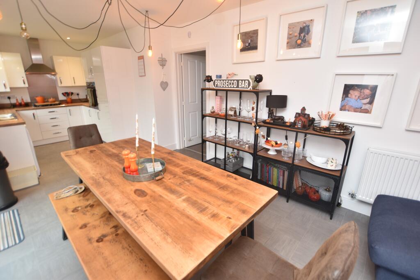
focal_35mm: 16
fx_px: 193
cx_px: 210
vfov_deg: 72.1
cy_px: 140
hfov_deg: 95.0
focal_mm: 11
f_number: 3.5
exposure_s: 1/15
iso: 100
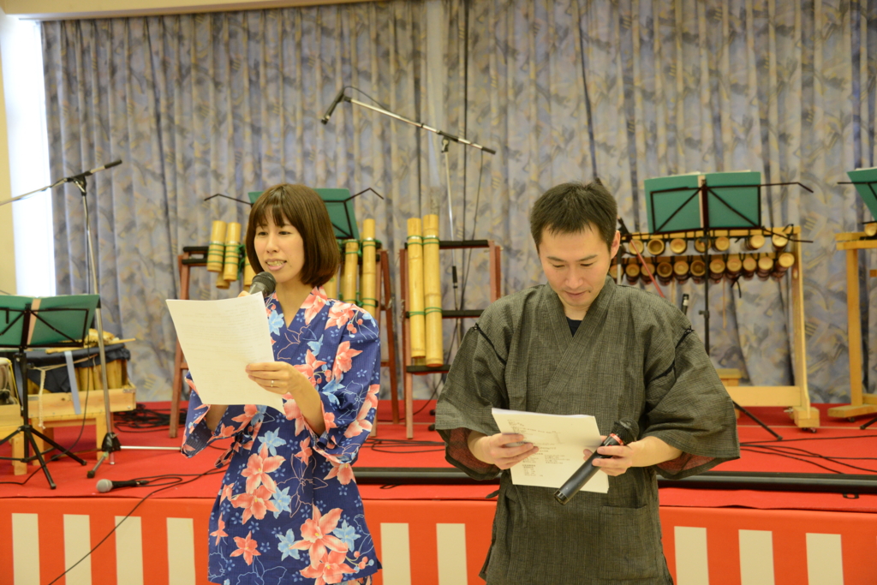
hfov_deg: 39.6
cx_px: 438
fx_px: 1218
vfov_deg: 27.0
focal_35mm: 50
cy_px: 292
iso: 2200
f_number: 5
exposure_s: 1/50
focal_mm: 50
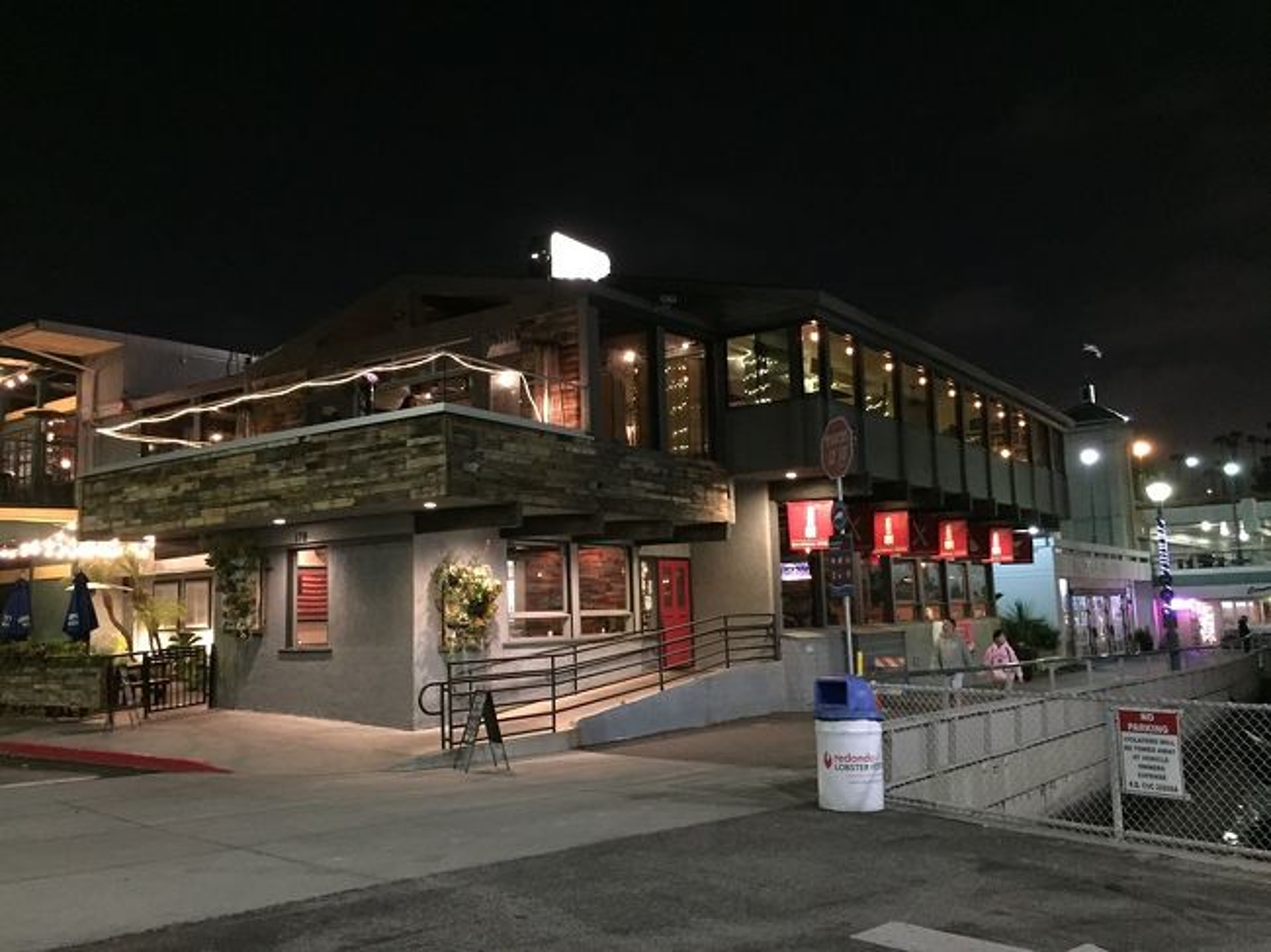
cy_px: 476
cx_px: 636
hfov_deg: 61.7
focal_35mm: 29
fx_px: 1064
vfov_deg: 48.2
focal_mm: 4.15
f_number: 2.2
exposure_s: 1/15
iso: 640
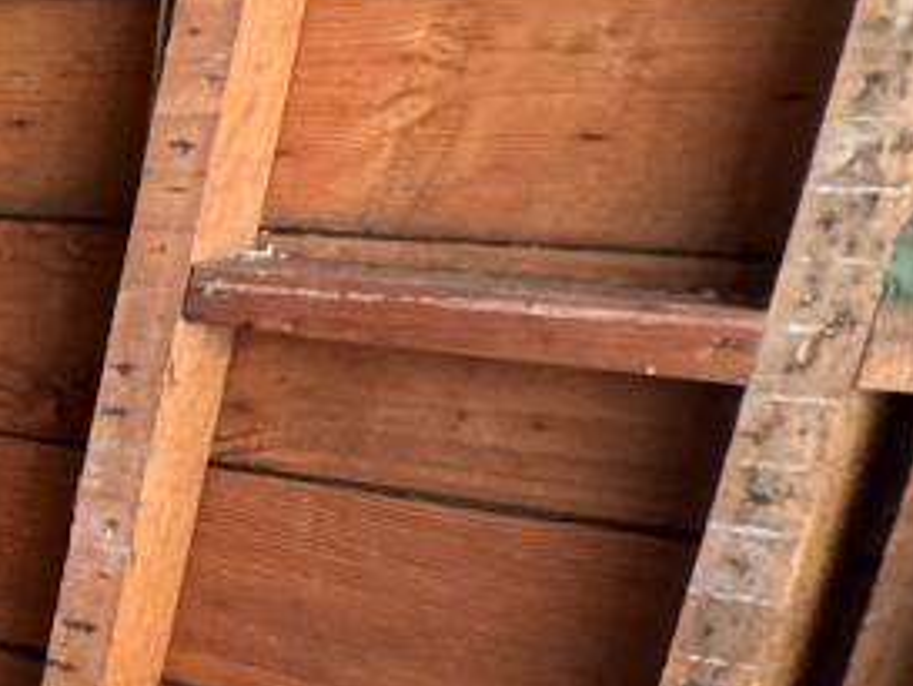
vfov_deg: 18.7
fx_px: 2032
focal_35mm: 77
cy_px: 671
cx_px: -1358
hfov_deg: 14.4
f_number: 2.2
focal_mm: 2.22
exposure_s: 1/93
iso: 320
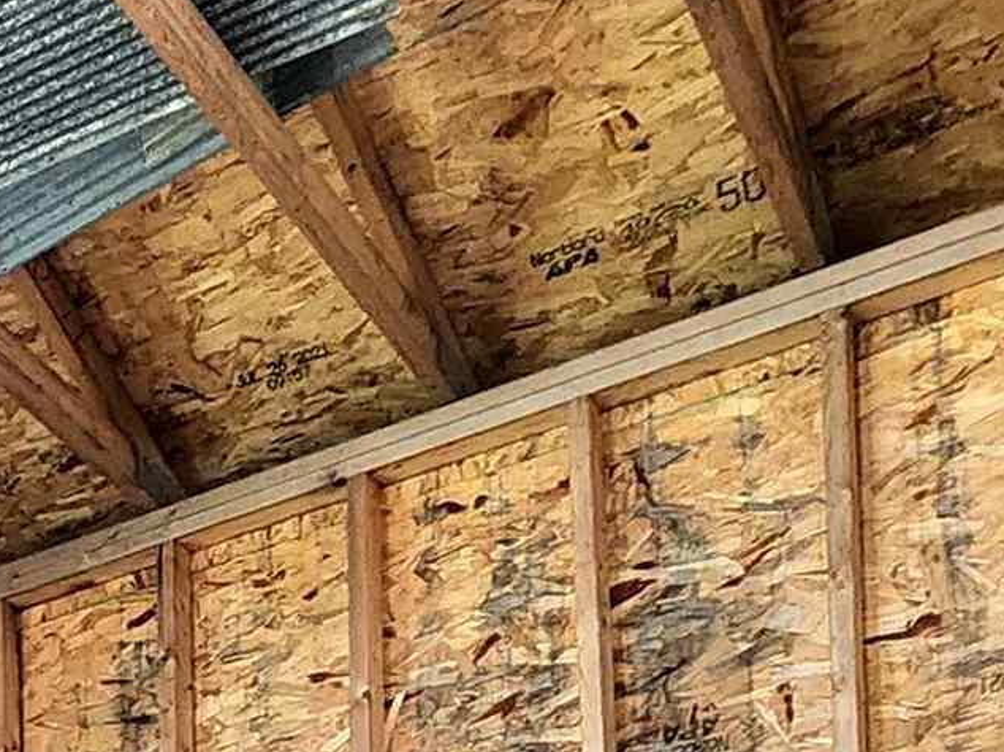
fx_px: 1827
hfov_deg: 24.6
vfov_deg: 17.3
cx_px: -462
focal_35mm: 63
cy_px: 1476
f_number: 2.2
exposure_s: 1/60.2
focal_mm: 2.2
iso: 320
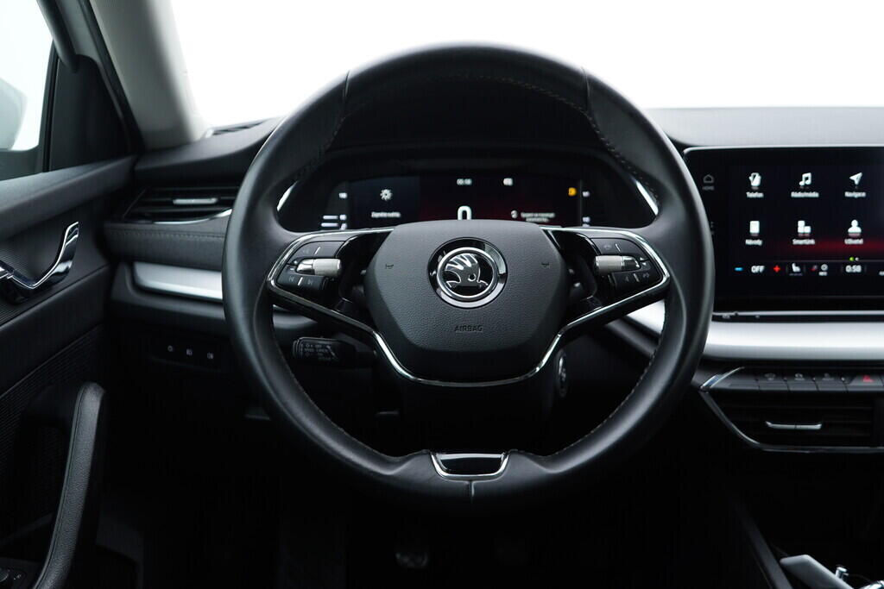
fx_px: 884
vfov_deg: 36.9
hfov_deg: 53.1
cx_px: 442
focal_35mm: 36
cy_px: 294
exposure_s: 1/40
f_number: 2.8
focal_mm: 24
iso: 160
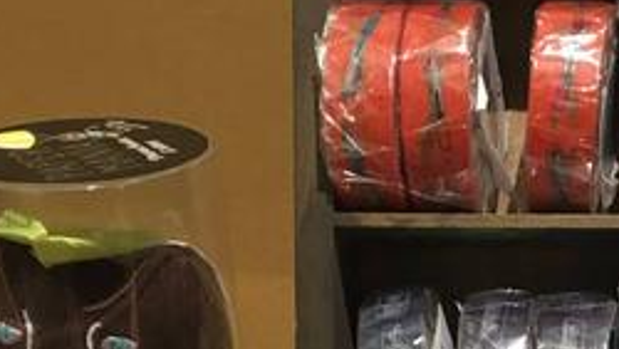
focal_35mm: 91
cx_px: 599
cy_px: 559
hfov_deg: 22.6
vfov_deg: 12.5
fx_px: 1495
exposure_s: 1/33
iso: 80
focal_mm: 4.15
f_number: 2.2
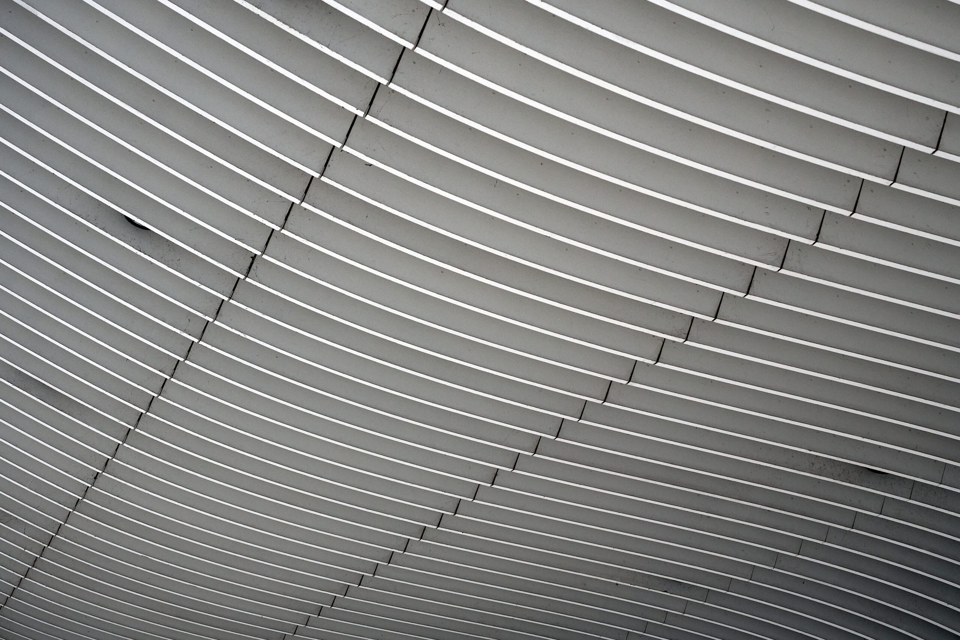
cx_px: 480
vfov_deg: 16.9
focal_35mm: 81
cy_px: 320
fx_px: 2156
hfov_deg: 25.1
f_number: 4.5
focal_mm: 53.9
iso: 500
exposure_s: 1/320
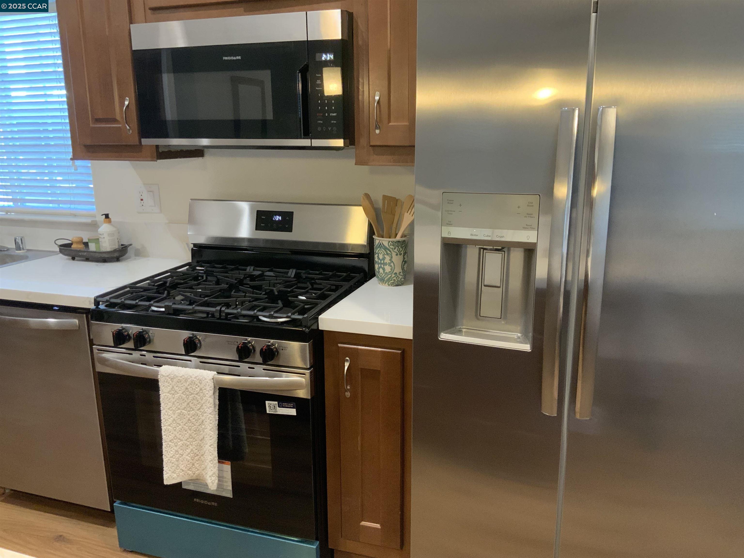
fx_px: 623
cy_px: 279
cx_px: 372
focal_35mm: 29
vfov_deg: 48.2
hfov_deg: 61.7
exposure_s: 1/60
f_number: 1.8
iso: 200
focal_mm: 3
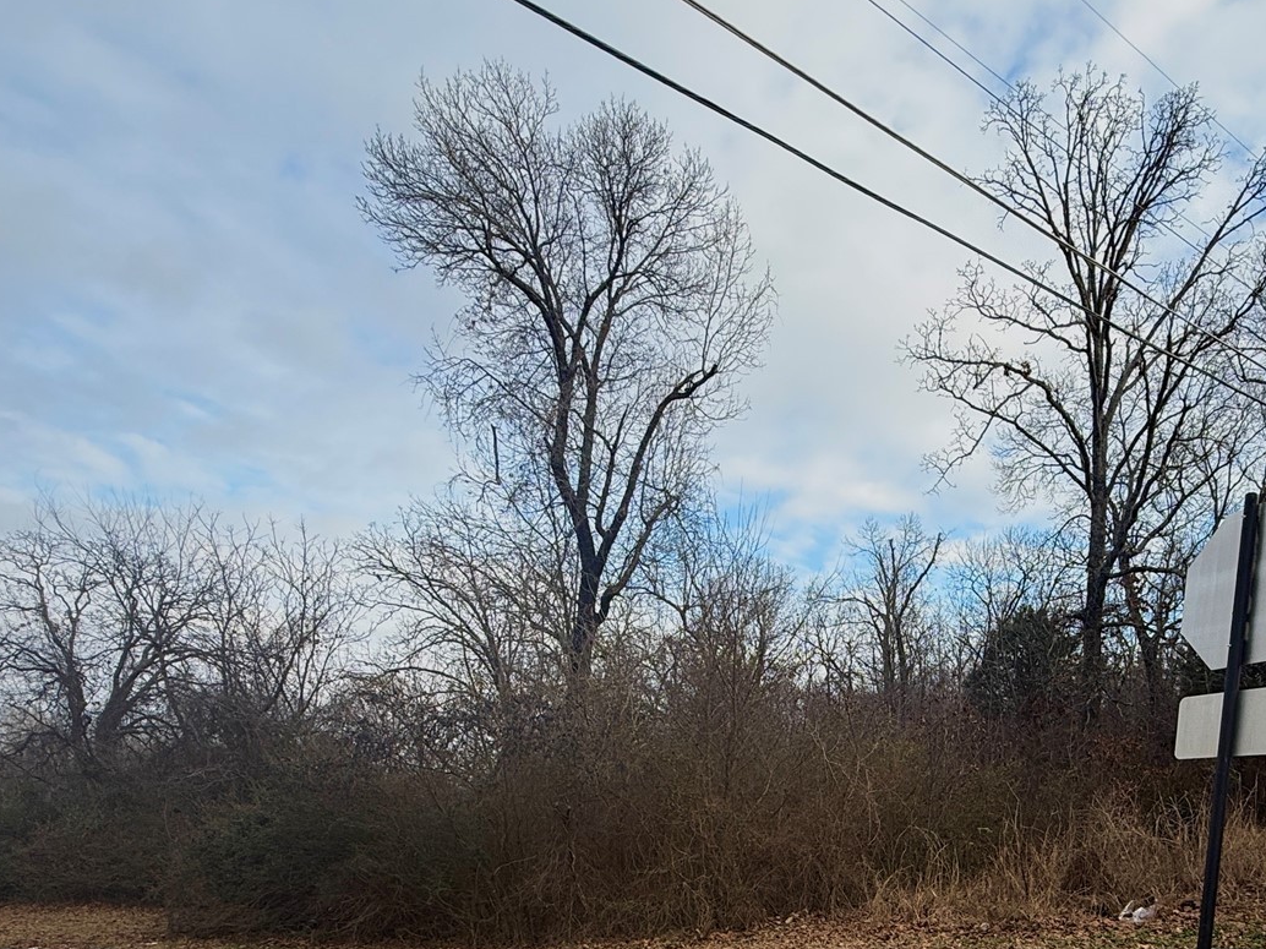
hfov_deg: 65.5
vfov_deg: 48.6
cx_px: 847
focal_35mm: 26
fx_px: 951
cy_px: 817
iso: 50
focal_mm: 2.22
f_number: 2.2
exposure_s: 1/518
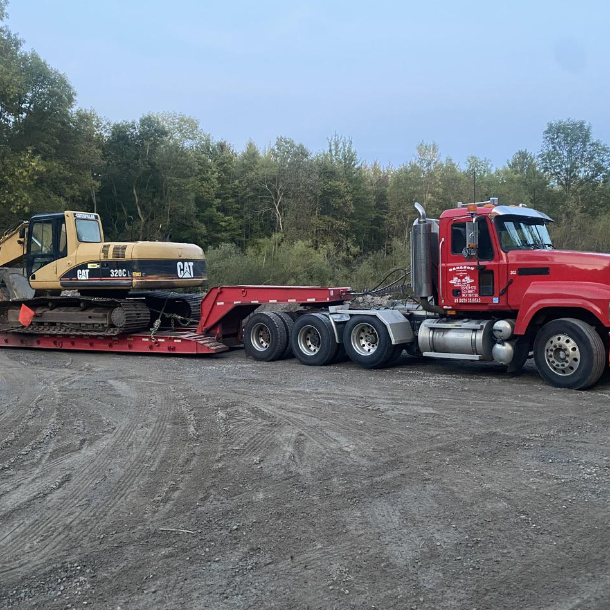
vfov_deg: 52.5
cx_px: 274
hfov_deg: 52.4
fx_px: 618
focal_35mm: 31
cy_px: 302
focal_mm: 4.25
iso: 640
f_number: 1.8
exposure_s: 1/30
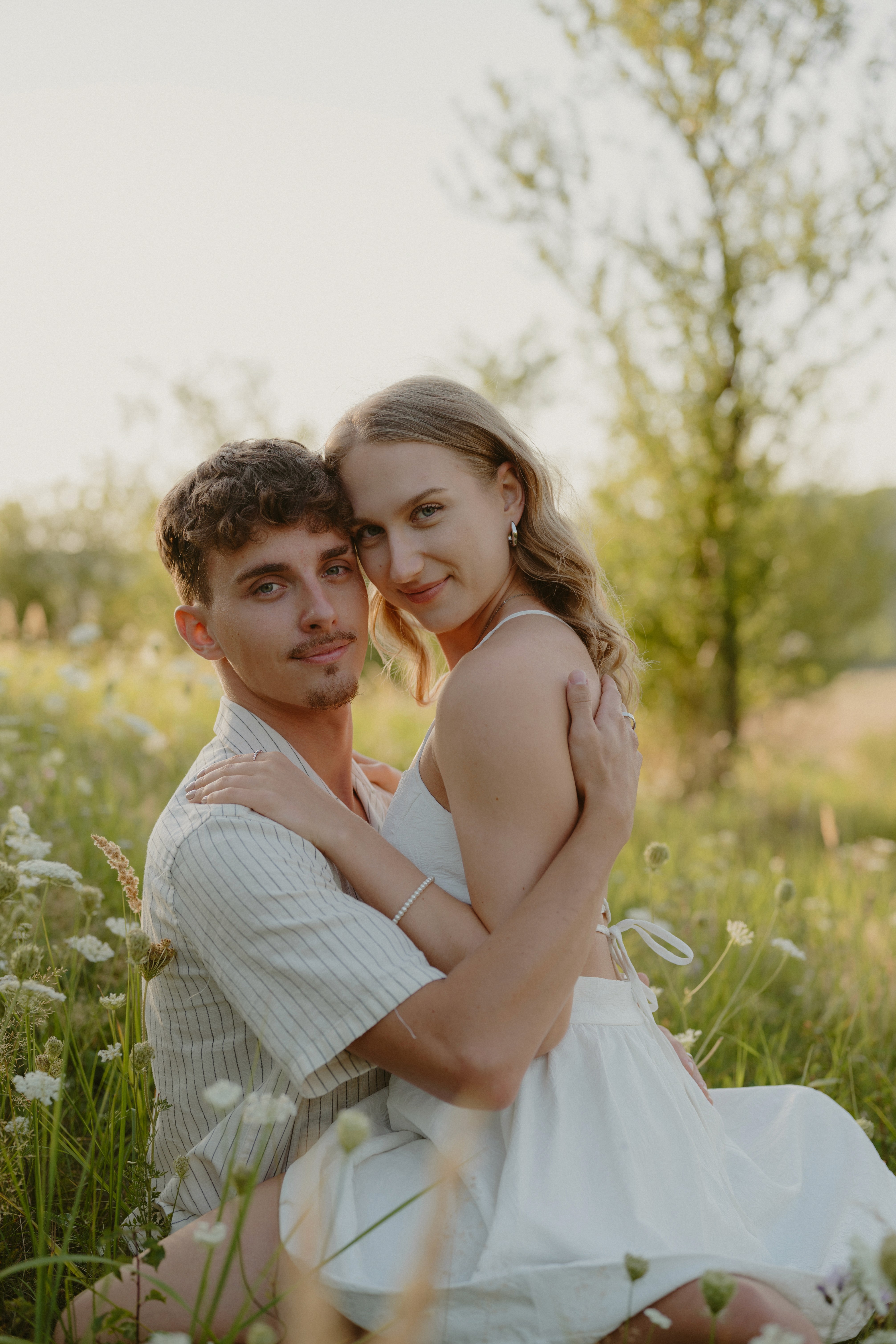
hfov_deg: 27.0
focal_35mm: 50
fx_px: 1867
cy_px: 672
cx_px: 448
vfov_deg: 39.6
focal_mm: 50
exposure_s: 1/500
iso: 100
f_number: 2.8
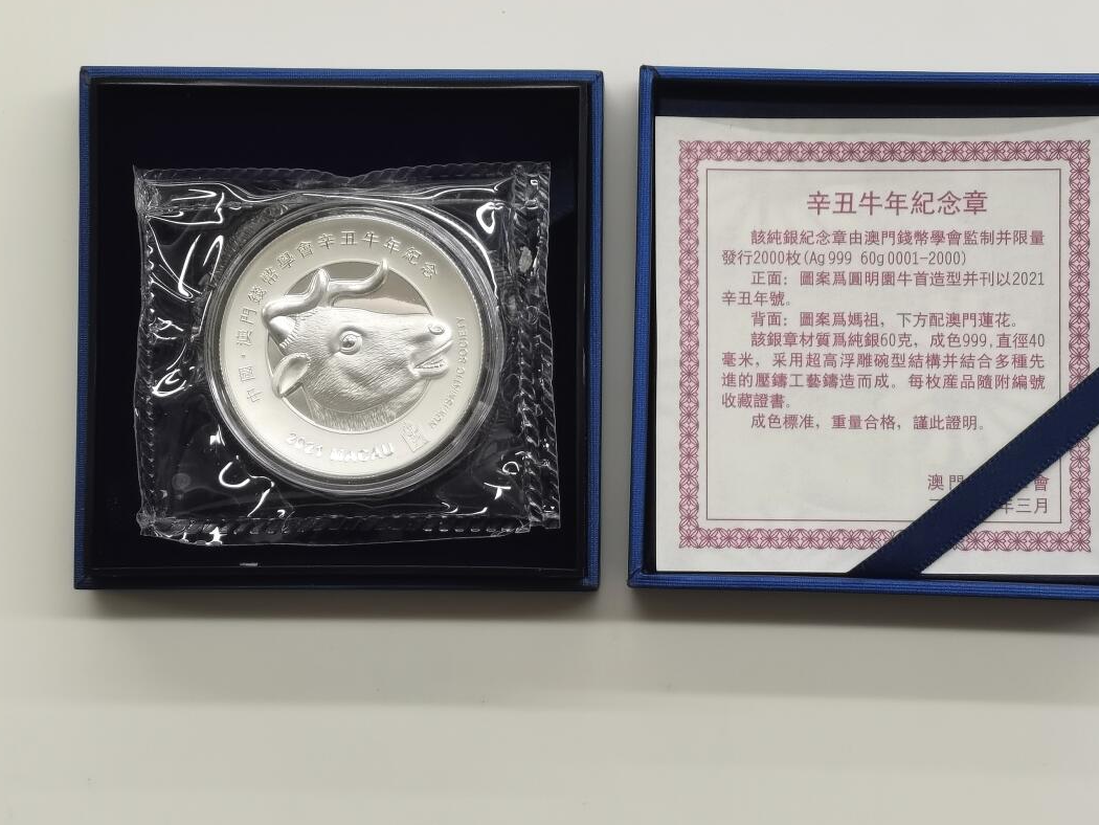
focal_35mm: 108
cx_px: 620
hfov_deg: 18.2
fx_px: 3430
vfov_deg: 13.7
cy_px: 322
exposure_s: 1/100
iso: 200
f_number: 16
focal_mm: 7.48
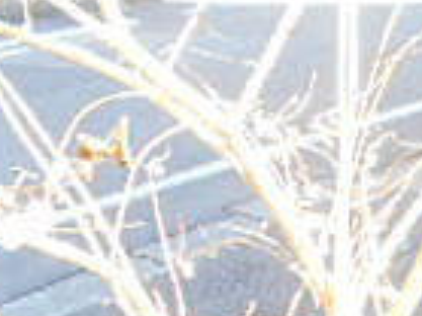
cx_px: 829
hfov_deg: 14.0
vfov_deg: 12.1
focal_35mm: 120
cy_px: 356
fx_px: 1462
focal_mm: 4.6
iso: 80
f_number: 3.2
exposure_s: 1/40
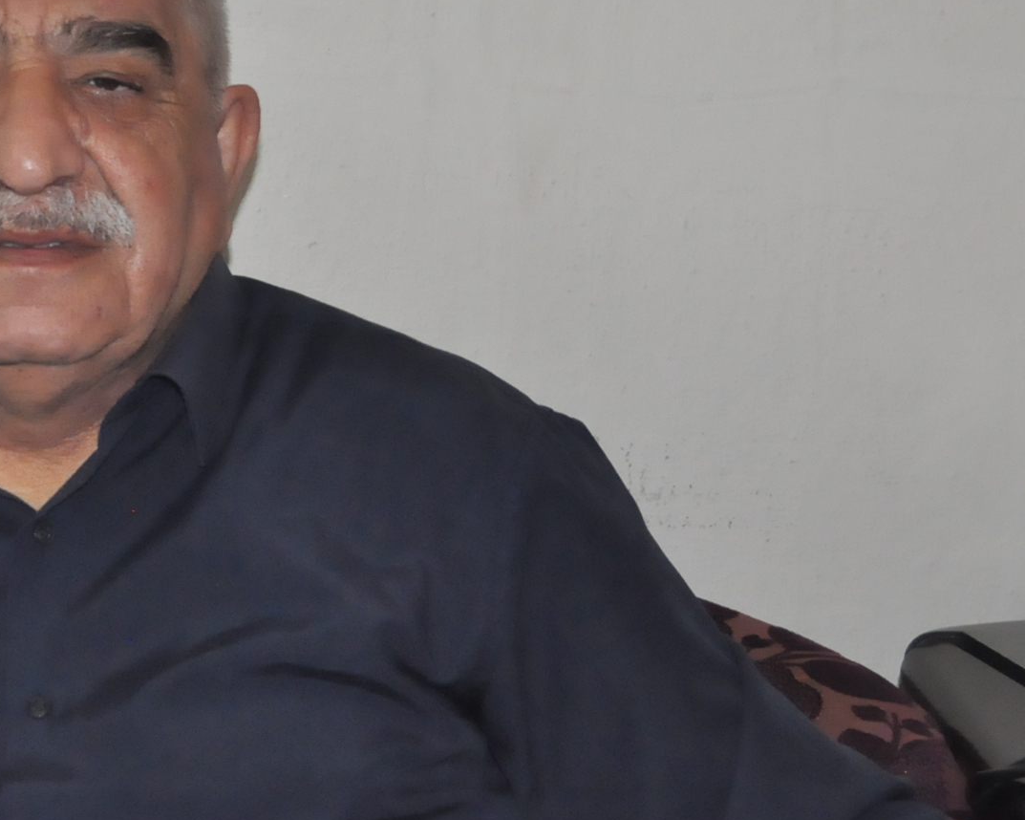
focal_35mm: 118
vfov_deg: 13.1
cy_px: 473
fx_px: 3579
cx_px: 131
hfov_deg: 16.1
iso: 3200
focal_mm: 42
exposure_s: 1/60
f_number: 5.6
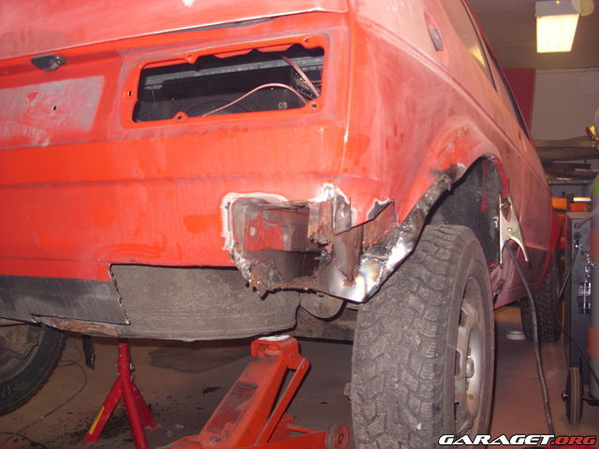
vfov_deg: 37.7
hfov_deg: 49.0
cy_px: 224
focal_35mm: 38
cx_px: 300
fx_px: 658
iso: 100
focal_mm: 6.3
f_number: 2.8
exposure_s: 1/30
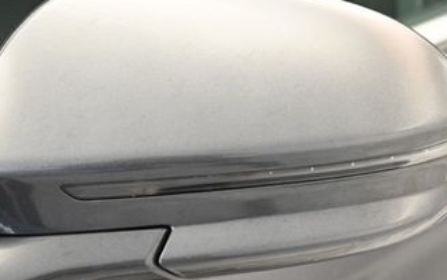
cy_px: 231
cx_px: 240
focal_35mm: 132
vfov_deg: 9.9
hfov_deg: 15.8
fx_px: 1609
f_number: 7.1
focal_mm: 66
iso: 4500
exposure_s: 1/60
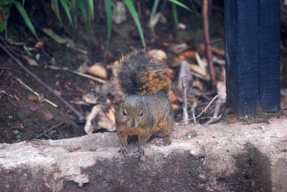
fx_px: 1796
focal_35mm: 225
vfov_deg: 6.1
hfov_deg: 9.1
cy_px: 96
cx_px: 144
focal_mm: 150
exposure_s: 1/160
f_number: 4.5
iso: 400
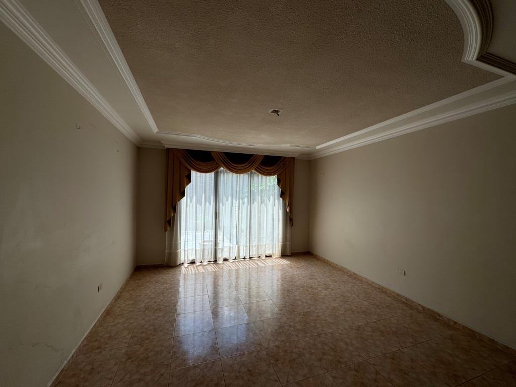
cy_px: 194
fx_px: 209
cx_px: 258
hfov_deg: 102.1
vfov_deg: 85.7
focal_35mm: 14
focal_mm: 2.22
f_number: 2.2
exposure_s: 1/218
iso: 40
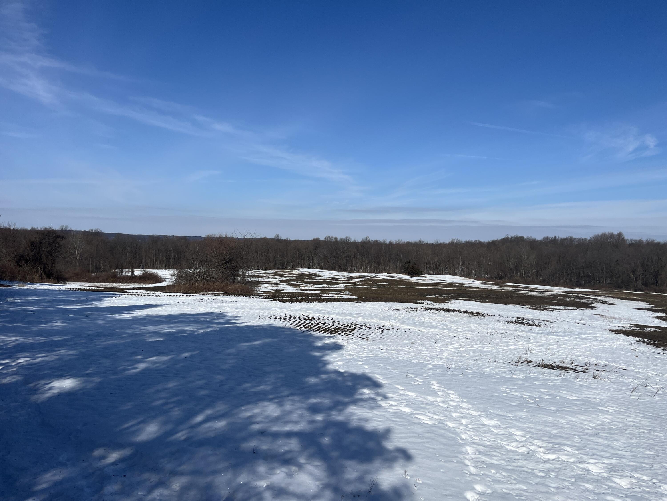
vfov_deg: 53.1
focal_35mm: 26
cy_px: 250
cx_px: 334
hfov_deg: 67.3
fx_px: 501
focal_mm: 5.1
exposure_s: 1/9901
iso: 50
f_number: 1.6
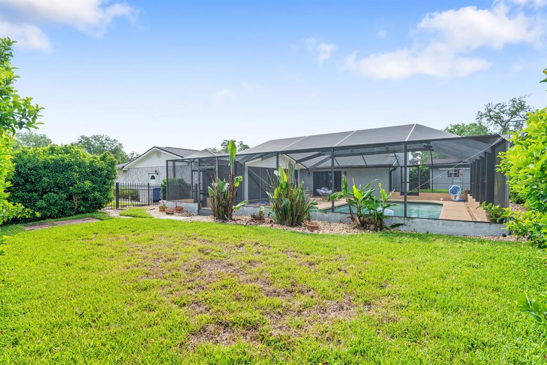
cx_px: 274
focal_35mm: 17
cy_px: 182
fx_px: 258
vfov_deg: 70.4
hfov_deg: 93.3
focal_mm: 17
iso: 200
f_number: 9
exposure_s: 1/60
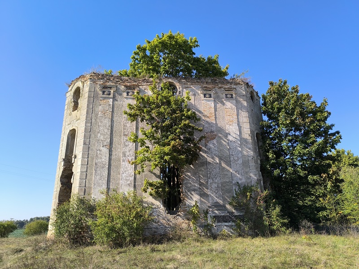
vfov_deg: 58.9
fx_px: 239
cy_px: 134
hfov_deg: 73.9
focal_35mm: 23
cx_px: 180
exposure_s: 1/503
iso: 50
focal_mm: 6.14
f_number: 1.65
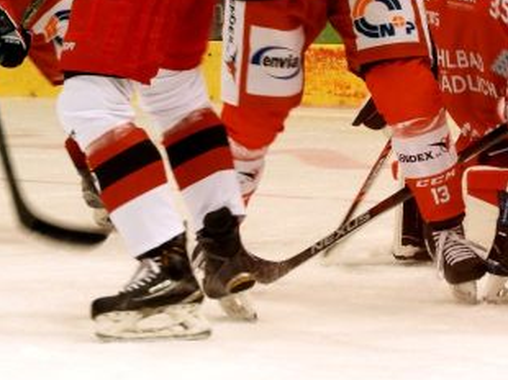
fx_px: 7713
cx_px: 460
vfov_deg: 2.8
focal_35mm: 526
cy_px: 12
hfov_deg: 3.8
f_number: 5.3
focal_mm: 39.4
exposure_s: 1/80
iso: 400
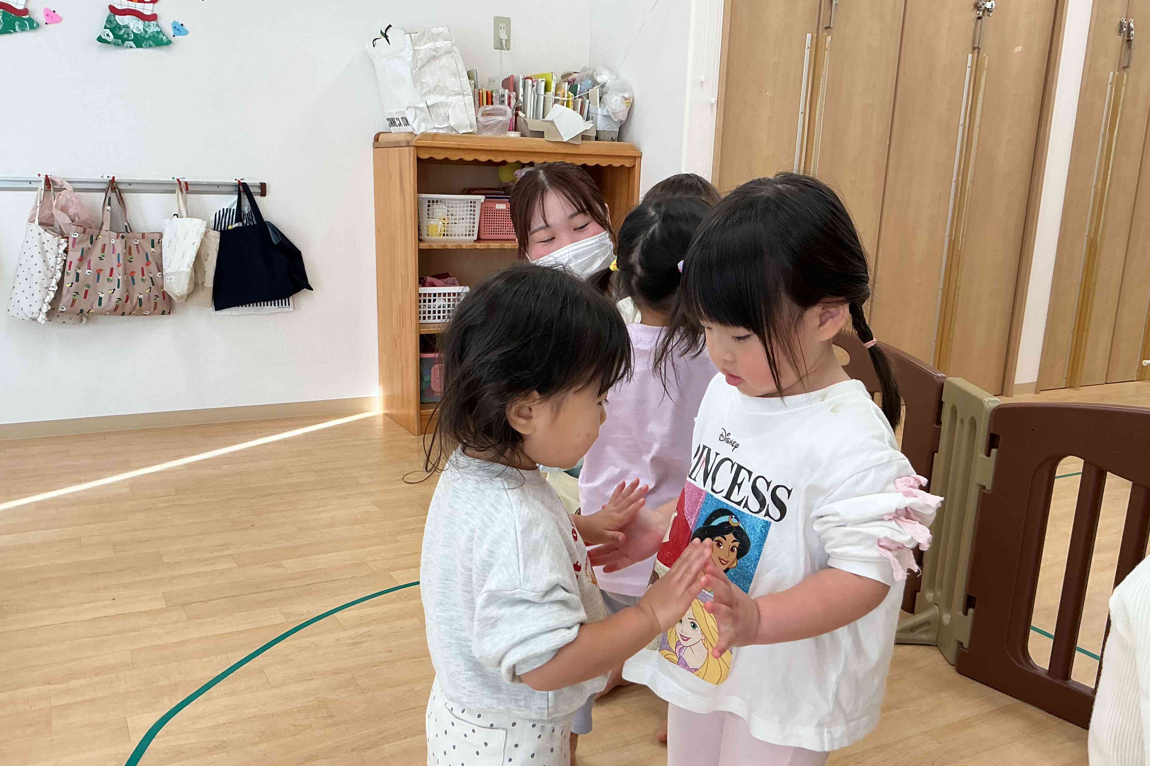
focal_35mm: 31
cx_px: 567
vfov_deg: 42.2
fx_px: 990
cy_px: 434
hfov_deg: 60.3
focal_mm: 3
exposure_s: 1/120
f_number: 1.8
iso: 32
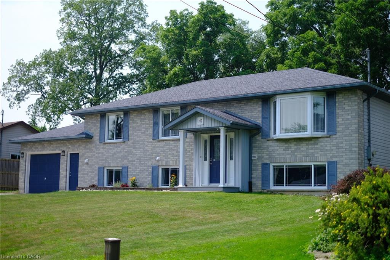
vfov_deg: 25.5
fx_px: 574
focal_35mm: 53
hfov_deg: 37.5
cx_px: 195
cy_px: 130
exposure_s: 1/7500
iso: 160
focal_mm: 35
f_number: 1.4
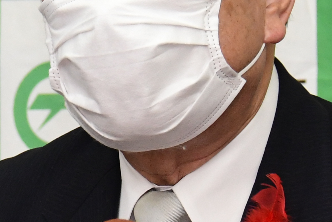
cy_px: 146
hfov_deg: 2.9
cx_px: -113
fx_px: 6604
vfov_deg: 1.9
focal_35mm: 716
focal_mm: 100
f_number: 6.3
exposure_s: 1/250
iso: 2200
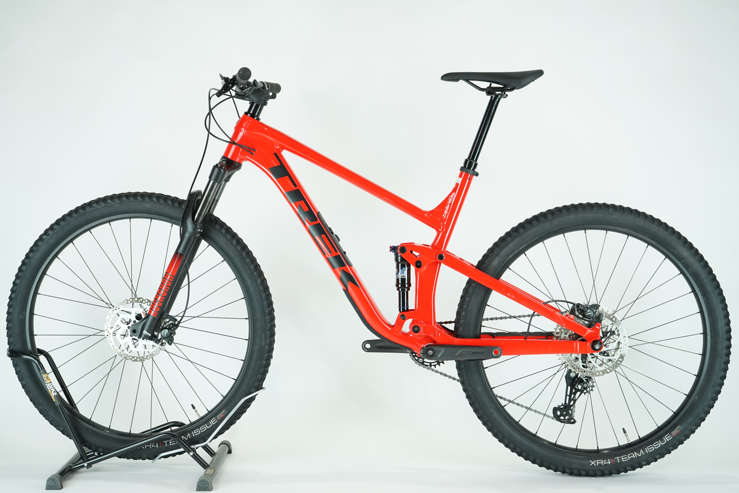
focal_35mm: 57
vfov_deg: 23.8
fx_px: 1170
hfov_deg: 35.1
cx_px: 370
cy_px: 246
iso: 1600
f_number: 5.6
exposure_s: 1/200
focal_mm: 57
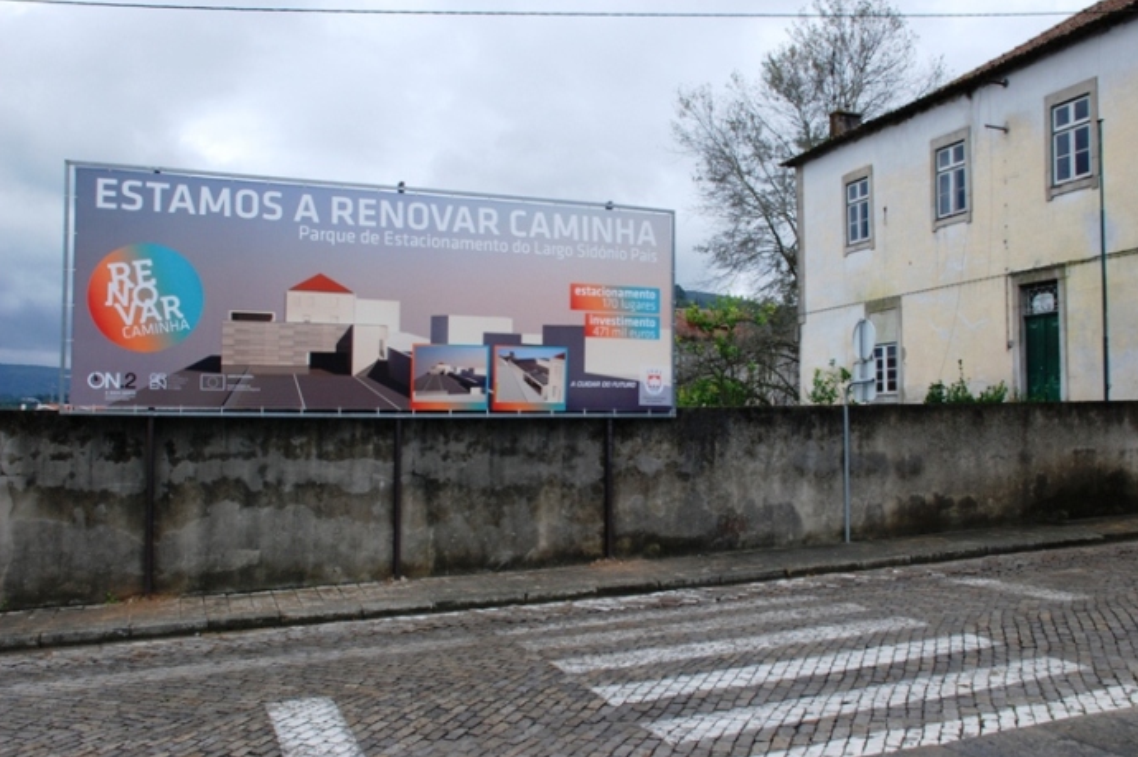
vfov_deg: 41.1
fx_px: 1011
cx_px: 602
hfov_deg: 58.7
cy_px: 374
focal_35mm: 32
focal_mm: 20
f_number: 7.1
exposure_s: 1/200
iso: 400
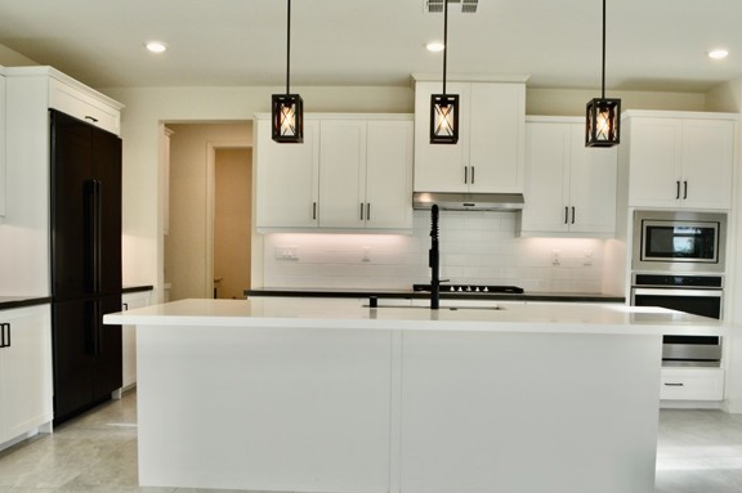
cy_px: 263
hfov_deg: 62.0
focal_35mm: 30
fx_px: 618
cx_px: 377
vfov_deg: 43.5
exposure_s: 1/125
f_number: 5.6
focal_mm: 18
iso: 400
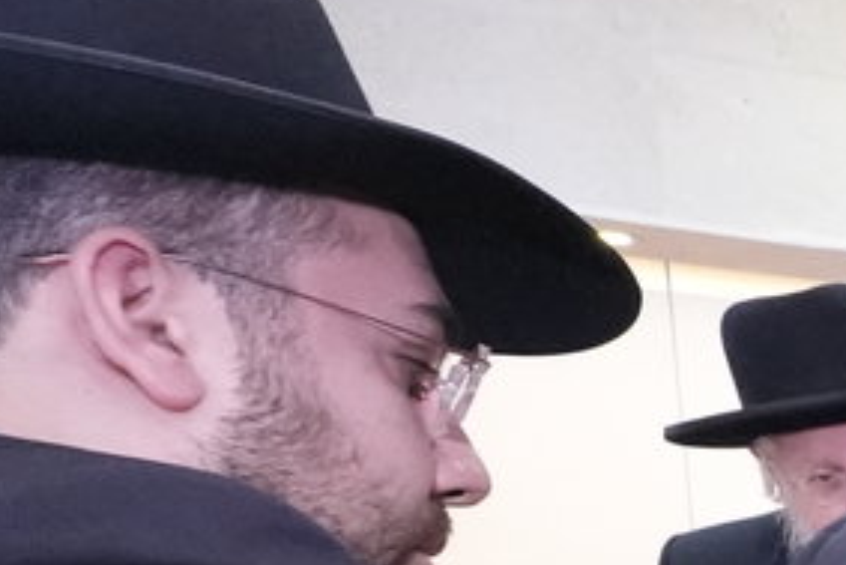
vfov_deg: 14.8
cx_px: 2075
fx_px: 1975
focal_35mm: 84
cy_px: 922
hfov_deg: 14.5
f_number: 7.1
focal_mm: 17
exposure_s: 1/250
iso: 16000
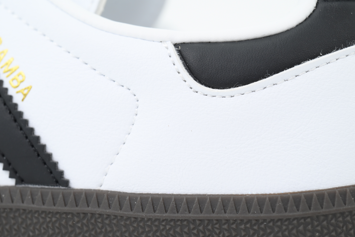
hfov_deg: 14.4
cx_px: 172
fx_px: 1410
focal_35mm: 143
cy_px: 133
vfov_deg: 9.6
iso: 400
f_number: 10
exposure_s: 1/100
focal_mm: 120
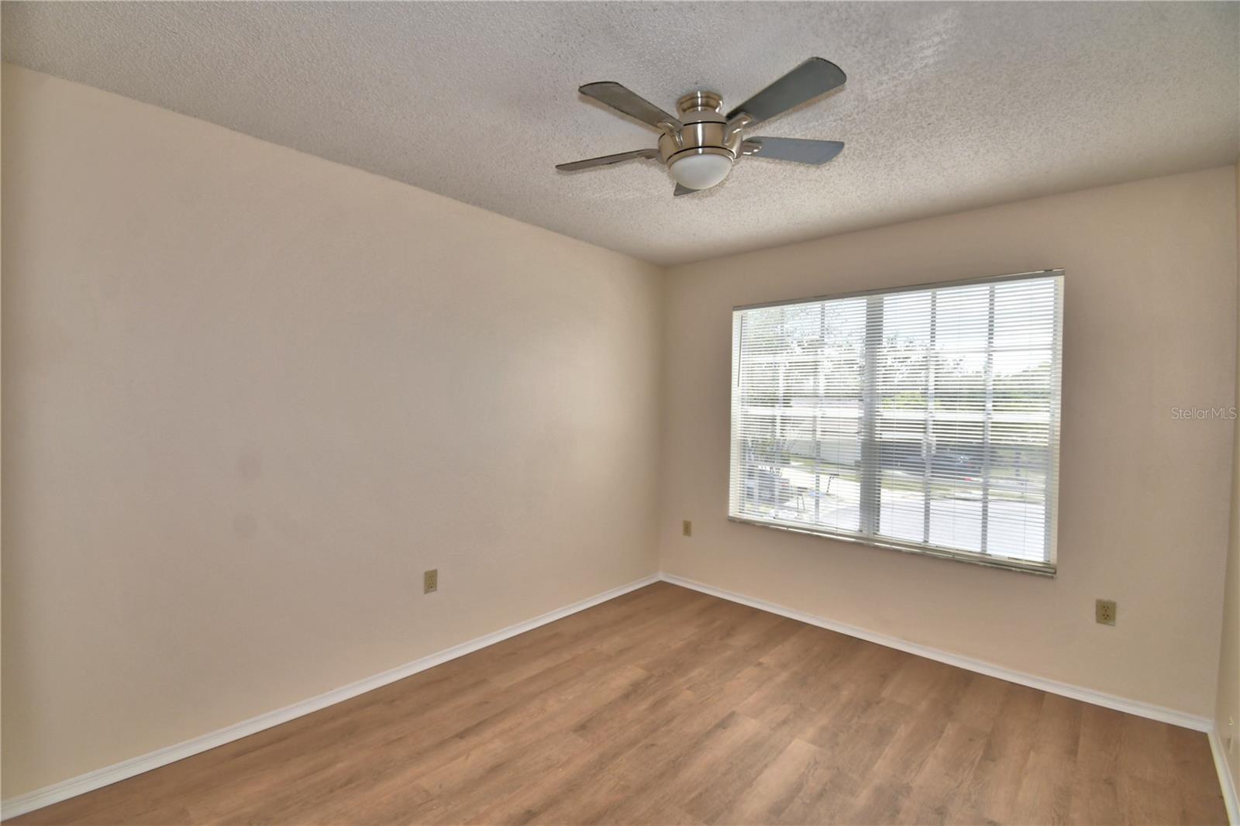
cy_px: 413
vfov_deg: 77.3
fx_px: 517
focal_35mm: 15
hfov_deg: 100.4
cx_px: 620
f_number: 5
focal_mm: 10
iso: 100
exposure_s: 1/250
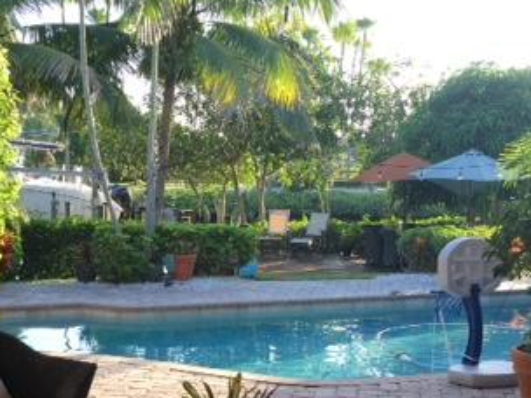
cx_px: 224
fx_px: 936
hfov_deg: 31.6
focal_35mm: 61
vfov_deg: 23.5
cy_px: 349
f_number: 2.2
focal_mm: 4.15
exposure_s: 1/199
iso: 32
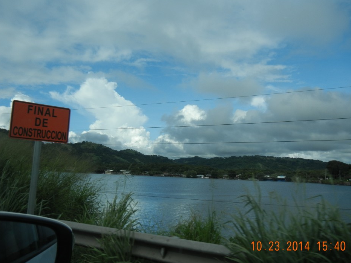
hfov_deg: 55.4
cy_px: 132
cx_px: 176
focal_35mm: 33
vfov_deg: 42.9
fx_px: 335
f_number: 7
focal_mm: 5.4
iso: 160
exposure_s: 1/570
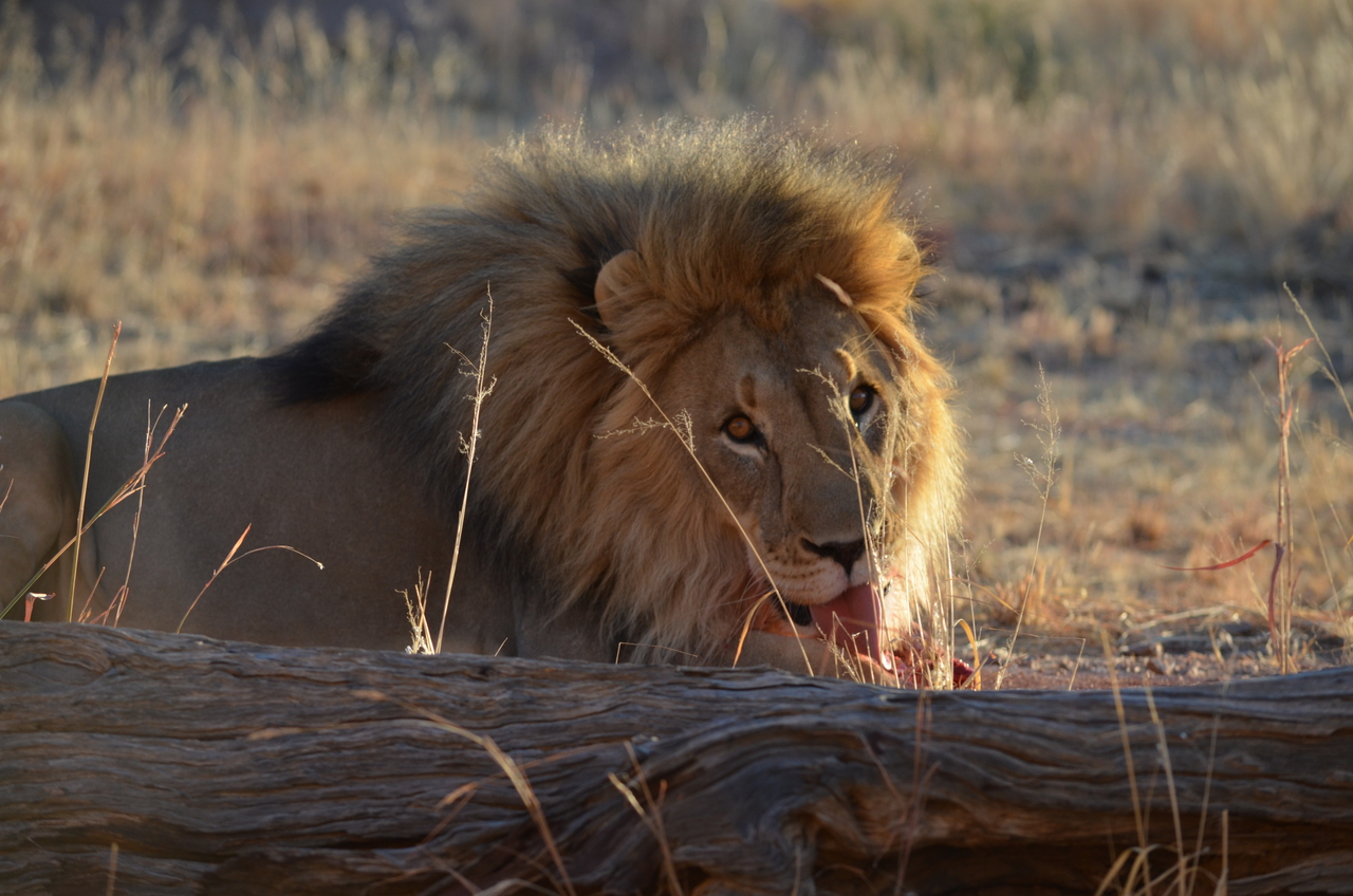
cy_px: 448
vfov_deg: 5.4
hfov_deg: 8.1
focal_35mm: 255
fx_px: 9565
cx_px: 676
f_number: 5.6
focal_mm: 170
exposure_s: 1/500
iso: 360
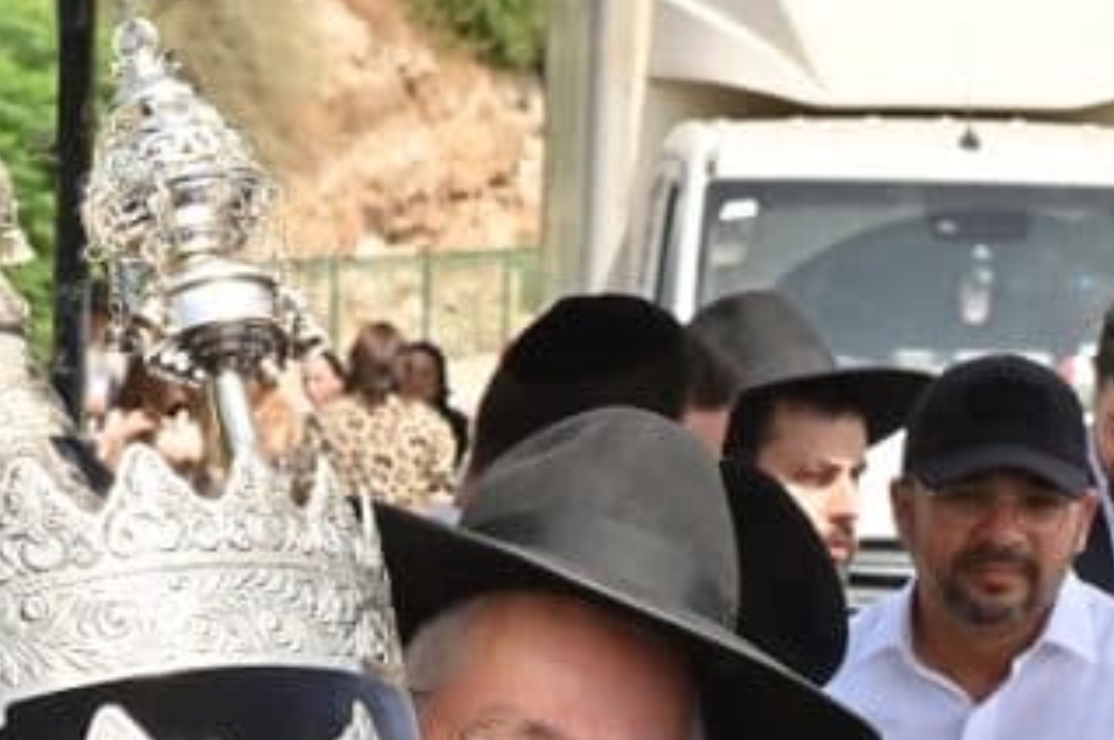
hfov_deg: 9.2
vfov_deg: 6.0
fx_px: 6955
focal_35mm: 225
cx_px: 384
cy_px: 1183
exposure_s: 1/500
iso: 640
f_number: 13
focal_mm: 70
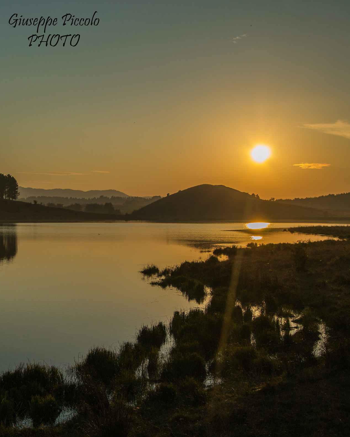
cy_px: 220
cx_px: 45
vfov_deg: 27.9
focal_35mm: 68
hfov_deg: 22.0
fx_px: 880
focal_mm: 32
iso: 100
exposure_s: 1/800
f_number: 8
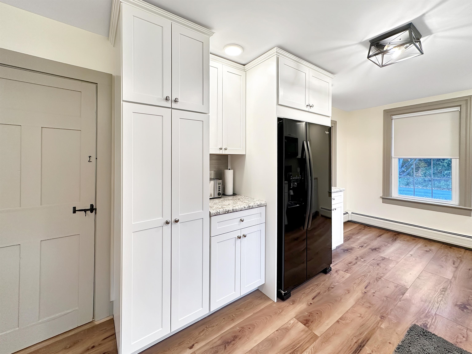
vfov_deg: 85.7
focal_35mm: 14
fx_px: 191
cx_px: 236
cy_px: 177
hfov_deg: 102.1
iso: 250
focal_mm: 2.22
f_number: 2.2
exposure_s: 1/60
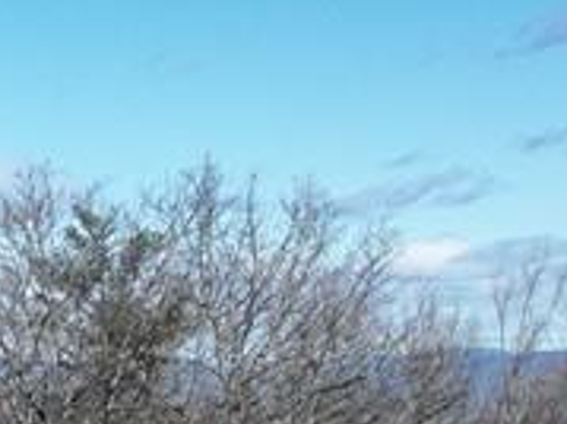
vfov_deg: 9.4
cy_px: 1084
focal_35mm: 137
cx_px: -748
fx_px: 2243
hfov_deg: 11.9
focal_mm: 12.29
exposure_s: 1/1250
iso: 100
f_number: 2.8
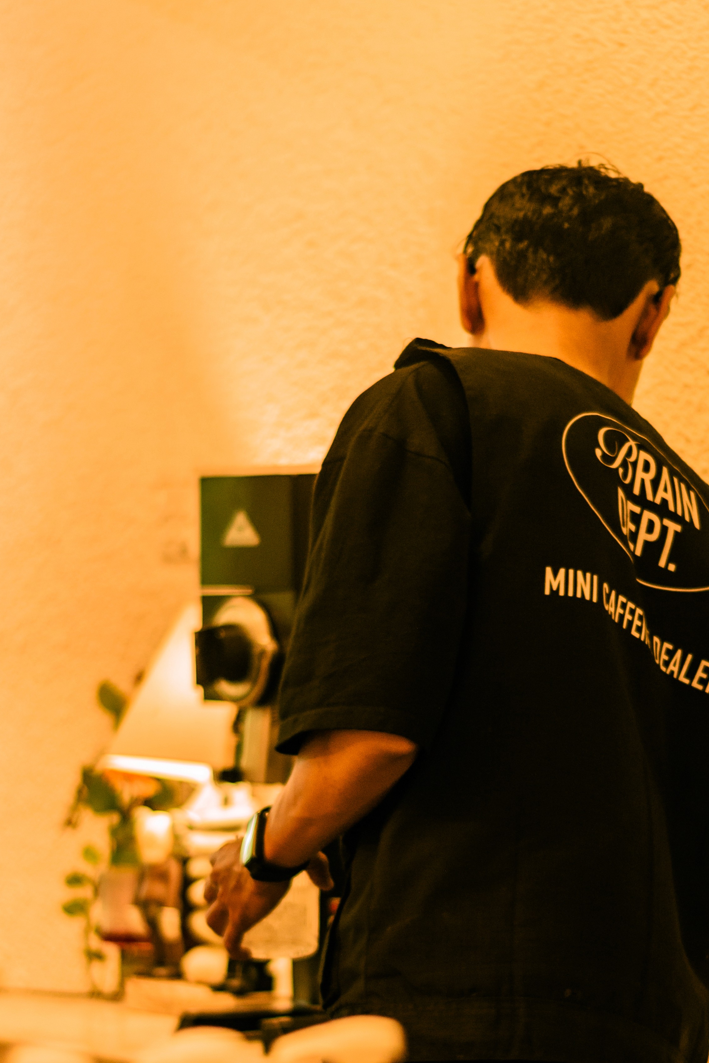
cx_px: 470
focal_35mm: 132
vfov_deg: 15.5
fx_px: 3899
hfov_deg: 10.4
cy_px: 769
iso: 500
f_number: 1.8
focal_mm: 50
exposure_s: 1/100
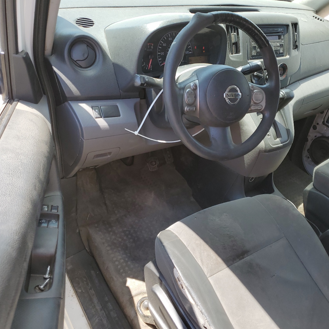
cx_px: 188
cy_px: 165
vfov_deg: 52.5
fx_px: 333
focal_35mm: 31
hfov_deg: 52.4
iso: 50
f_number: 1.5
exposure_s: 1/556
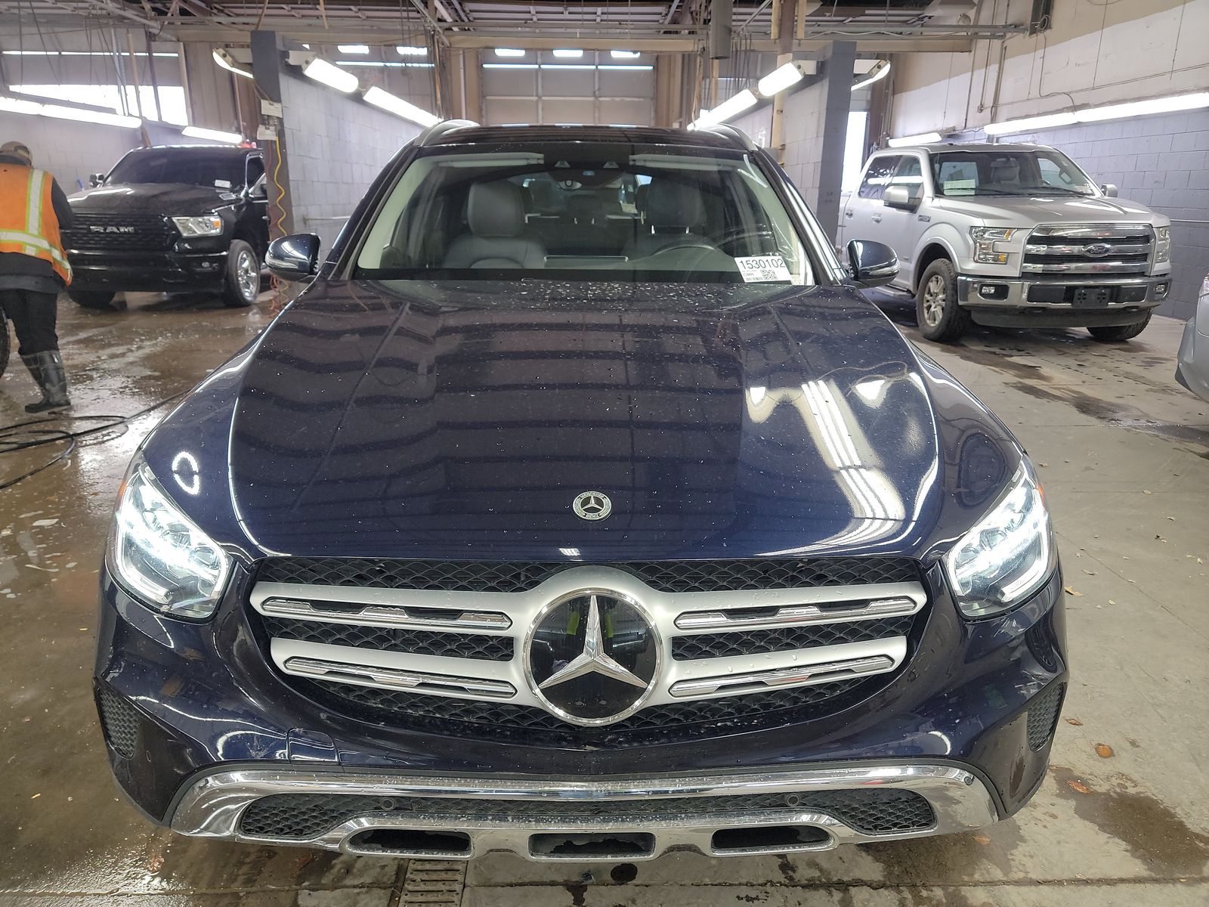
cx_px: 604
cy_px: 454
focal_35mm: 24
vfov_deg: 56.8
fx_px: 838
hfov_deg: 71.6
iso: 195
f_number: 1.8
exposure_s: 1/59
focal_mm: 6.7
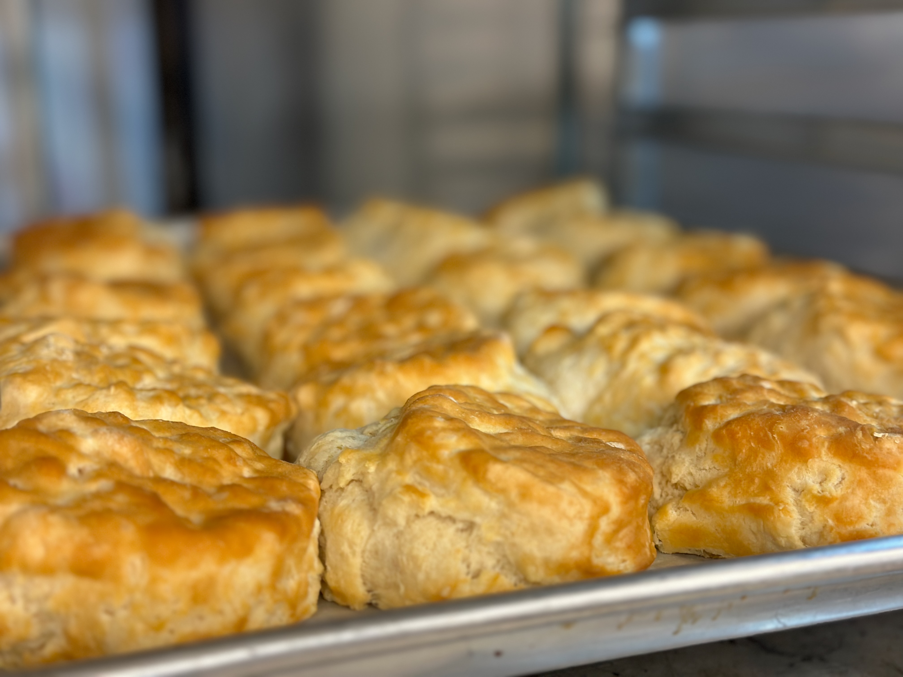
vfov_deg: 30.3
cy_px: 338
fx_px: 1252
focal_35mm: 48
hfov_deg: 39.7
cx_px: 452
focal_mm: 6.86
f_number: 1.78
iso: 200
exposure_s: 1/60
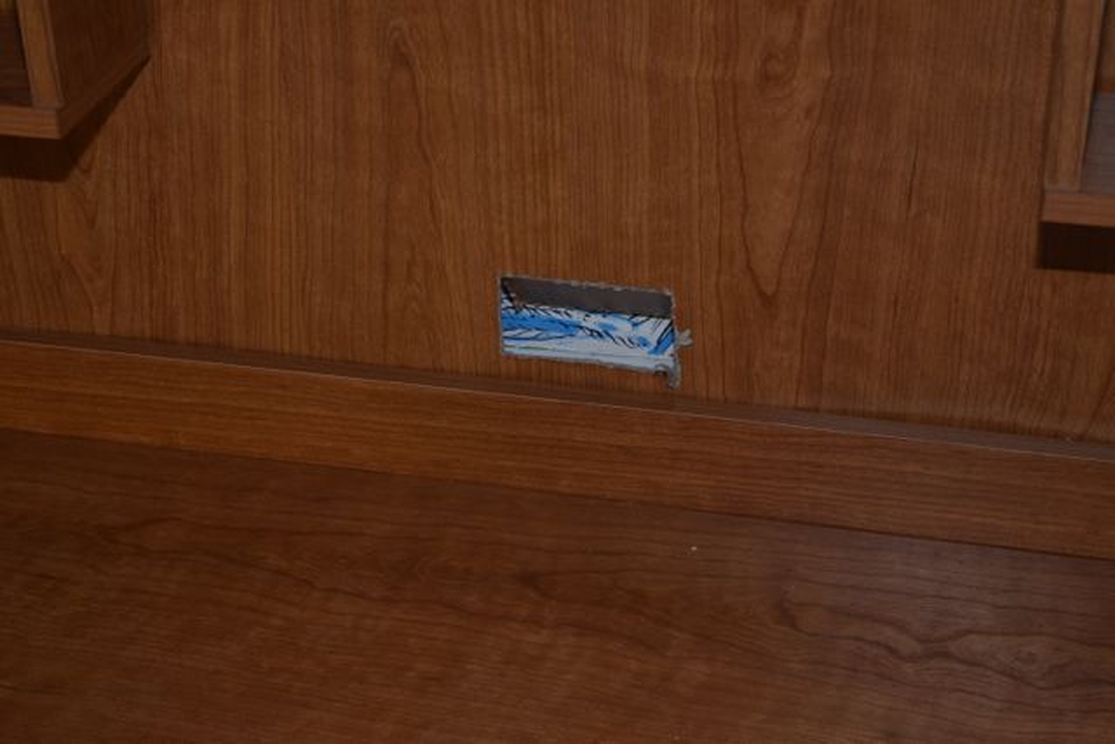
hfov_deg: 29.9
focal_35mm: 68
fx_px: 2091
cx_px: 558
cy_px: 372
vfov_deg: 20.2
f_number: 5.6
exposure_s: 1/100
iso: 1600
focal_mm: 45
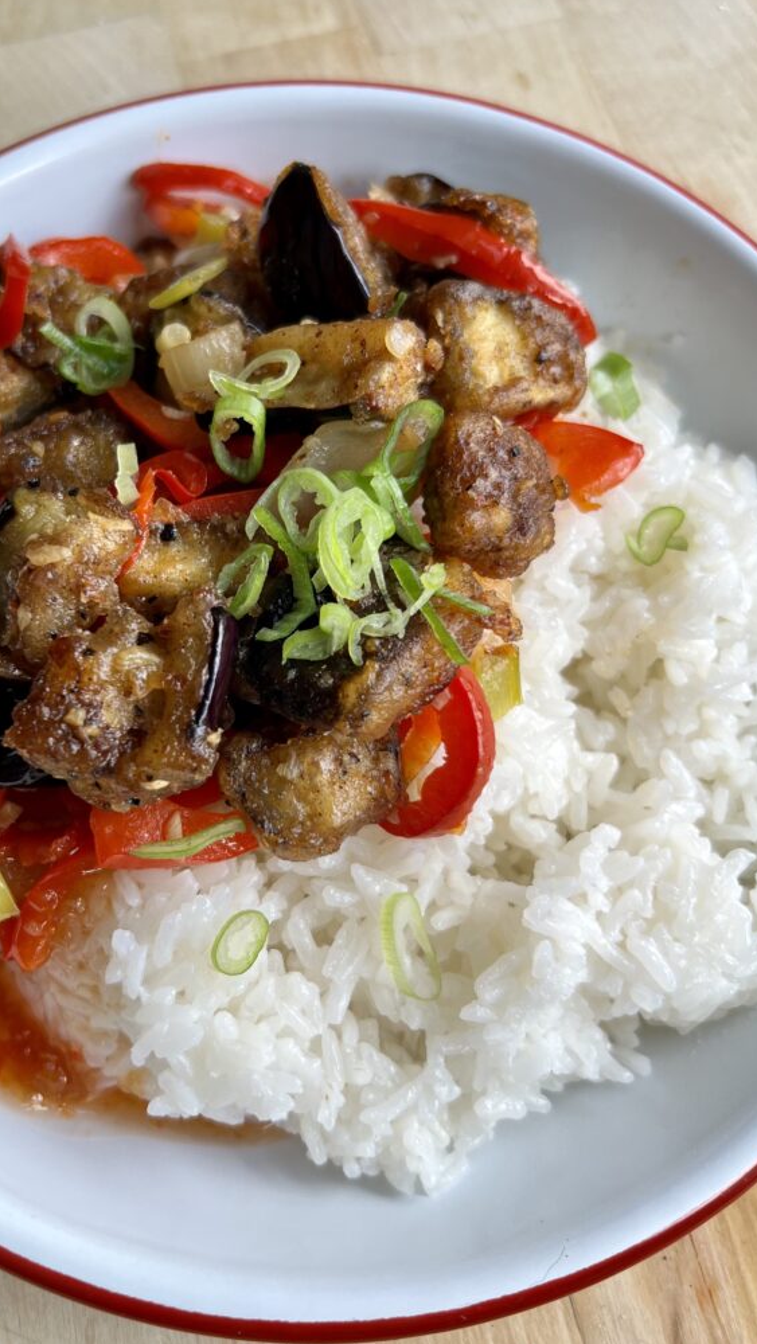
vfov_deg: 66.1
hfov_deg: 39.9
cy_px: 672
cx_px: 278
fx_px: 1034
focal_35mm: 29
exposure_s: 1/171
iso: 64
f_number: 1.5
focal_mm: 5.7
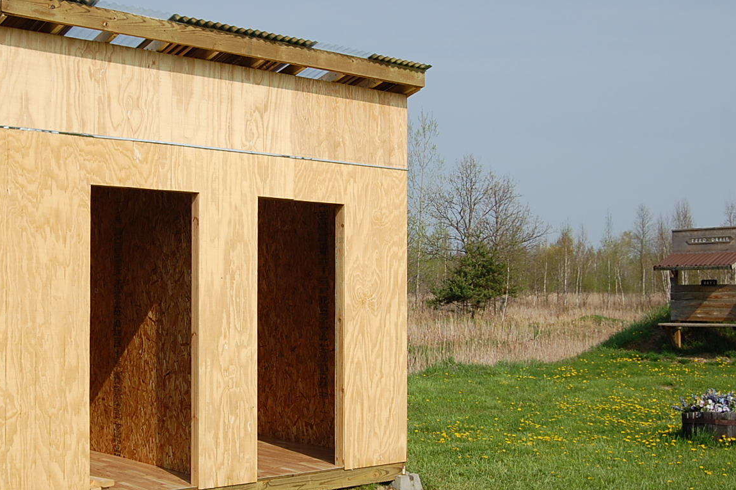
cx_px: 264
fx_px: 1042
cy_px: 274
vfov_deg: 26.4
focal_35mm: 51
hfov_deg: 38.6
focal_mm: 26
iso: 200
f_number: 10
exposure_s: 1/400
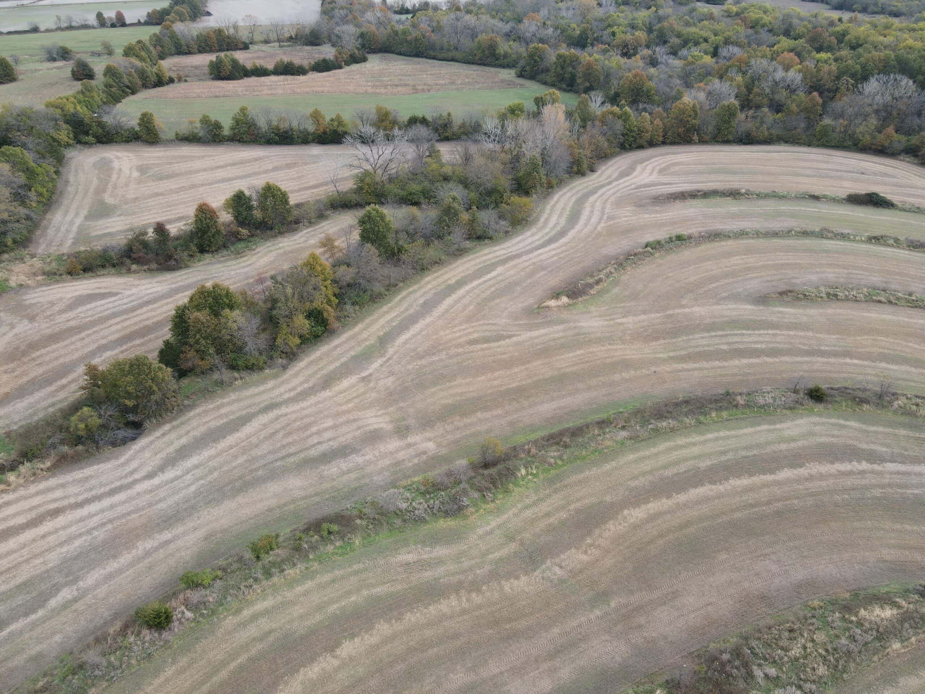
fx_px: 641
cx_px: 462
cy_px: 347
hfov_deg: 71.6
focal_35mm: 24
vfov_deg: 56.8
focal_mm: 4.5
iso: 100
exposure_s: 1/80
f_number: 2.8
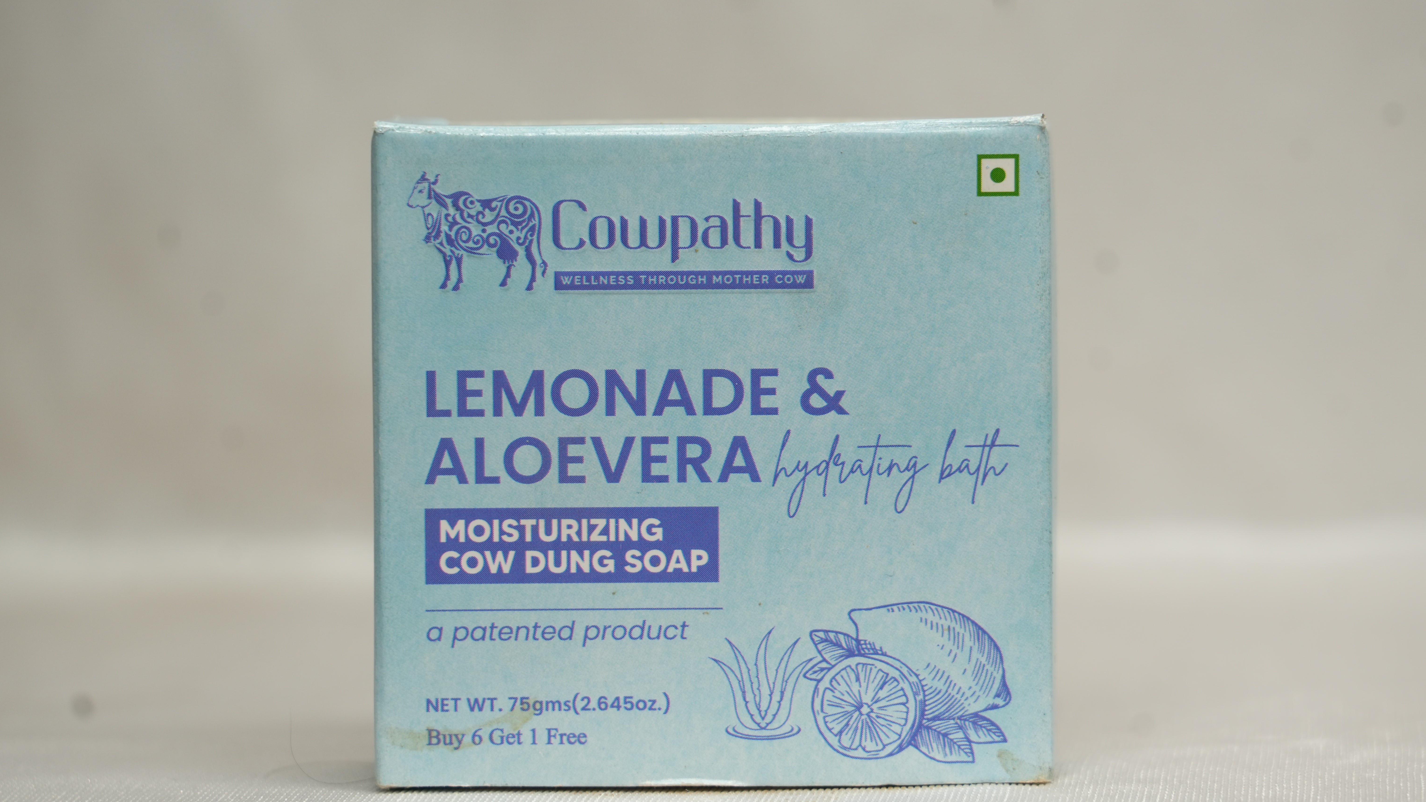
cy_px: 348
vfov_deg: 9.5
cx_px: 713
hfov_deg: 16.9
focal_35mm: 127
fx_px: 4802
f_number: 5.6
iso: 250
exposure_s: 1/60
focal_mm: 105
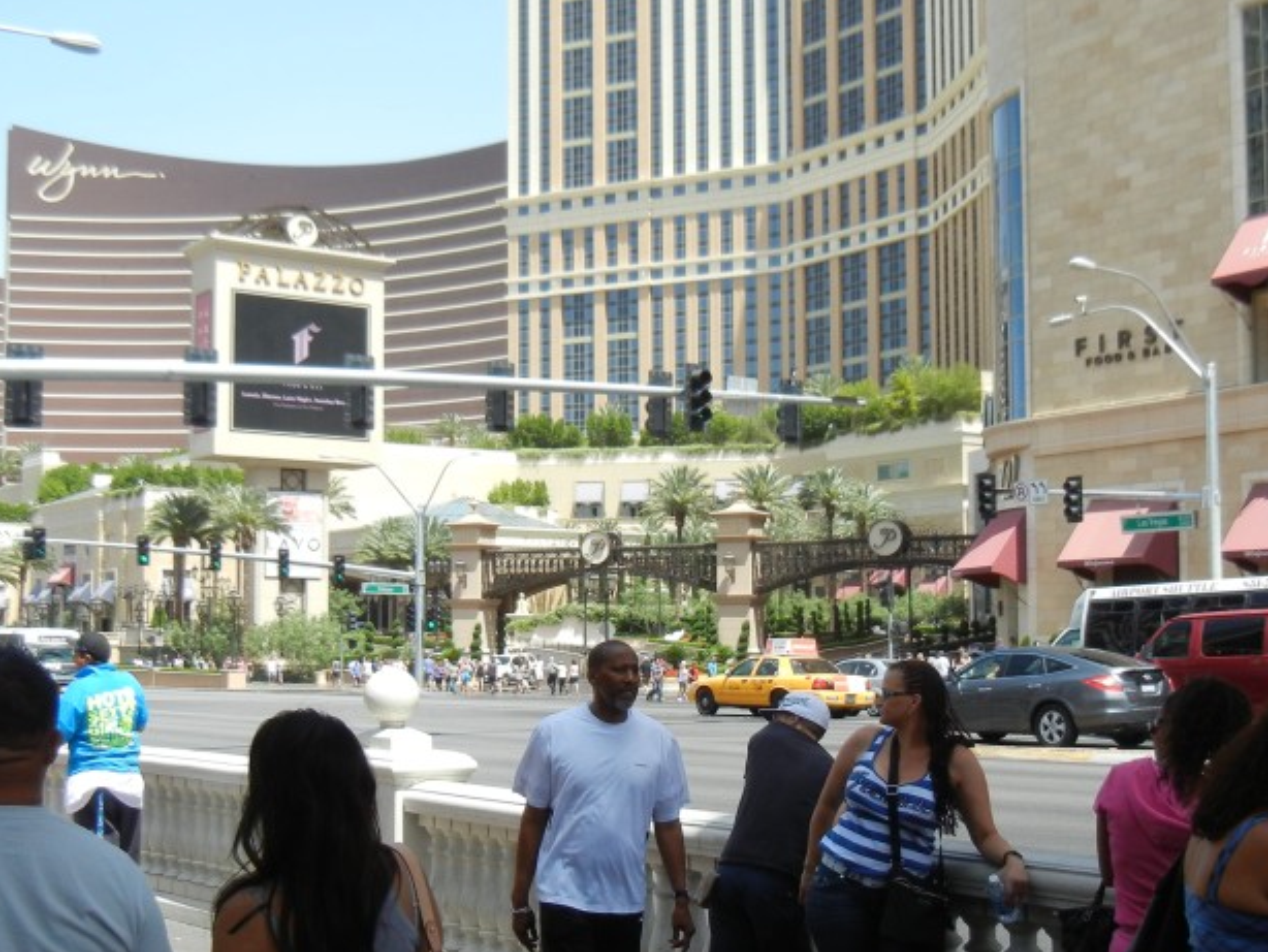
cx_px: 640
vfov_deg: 29.1
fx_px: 1832
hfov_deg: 38.2
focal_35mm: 50
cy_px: 543
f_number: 3.5
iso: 160
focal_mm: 5.4
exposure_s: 1/695
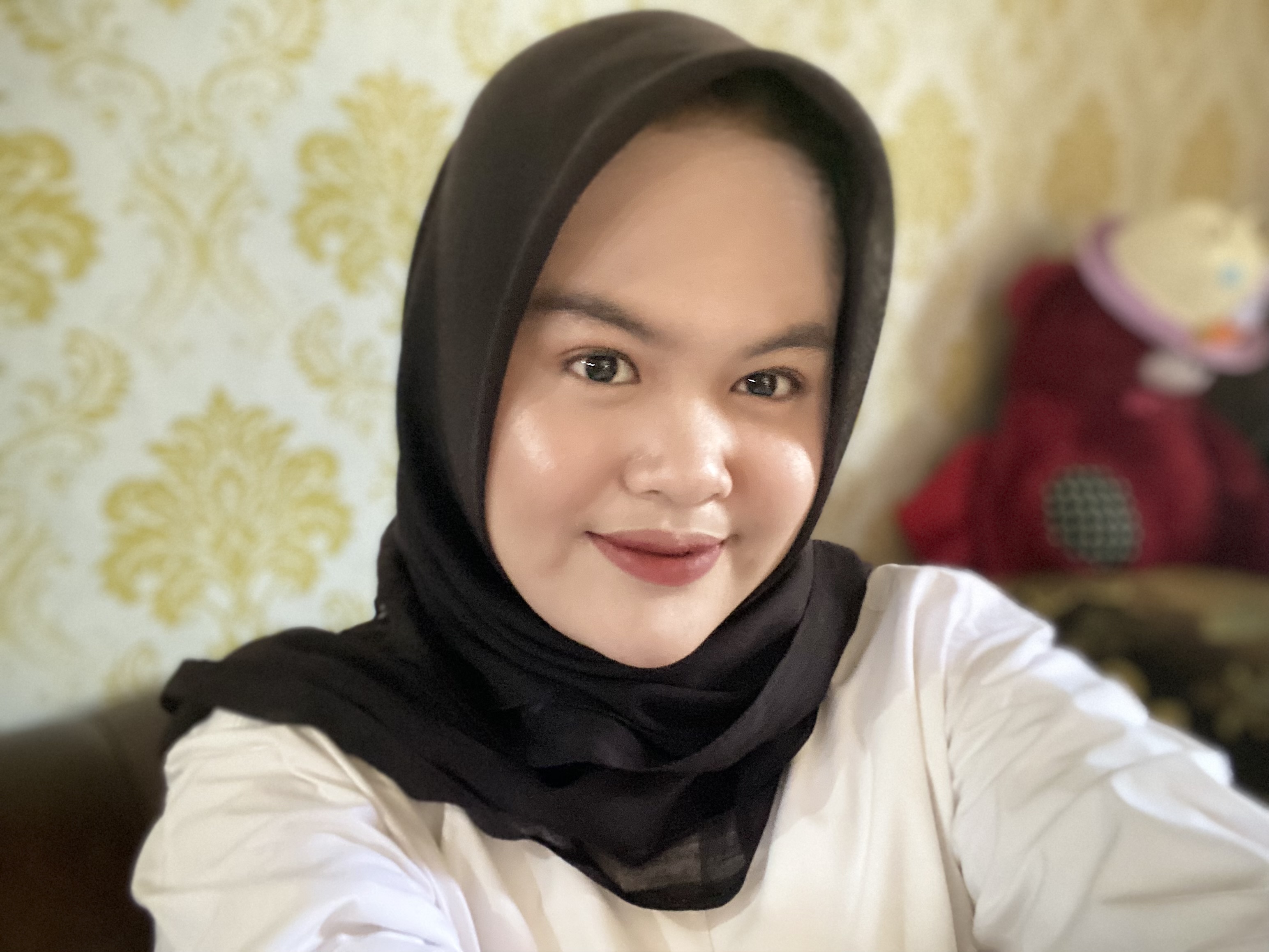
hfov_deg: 60.0
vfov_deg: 46.8
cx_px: 634
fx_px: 1100
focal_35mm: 30
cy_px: 476
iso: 800
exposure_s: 1/18
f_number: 2.2
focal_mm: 2.71
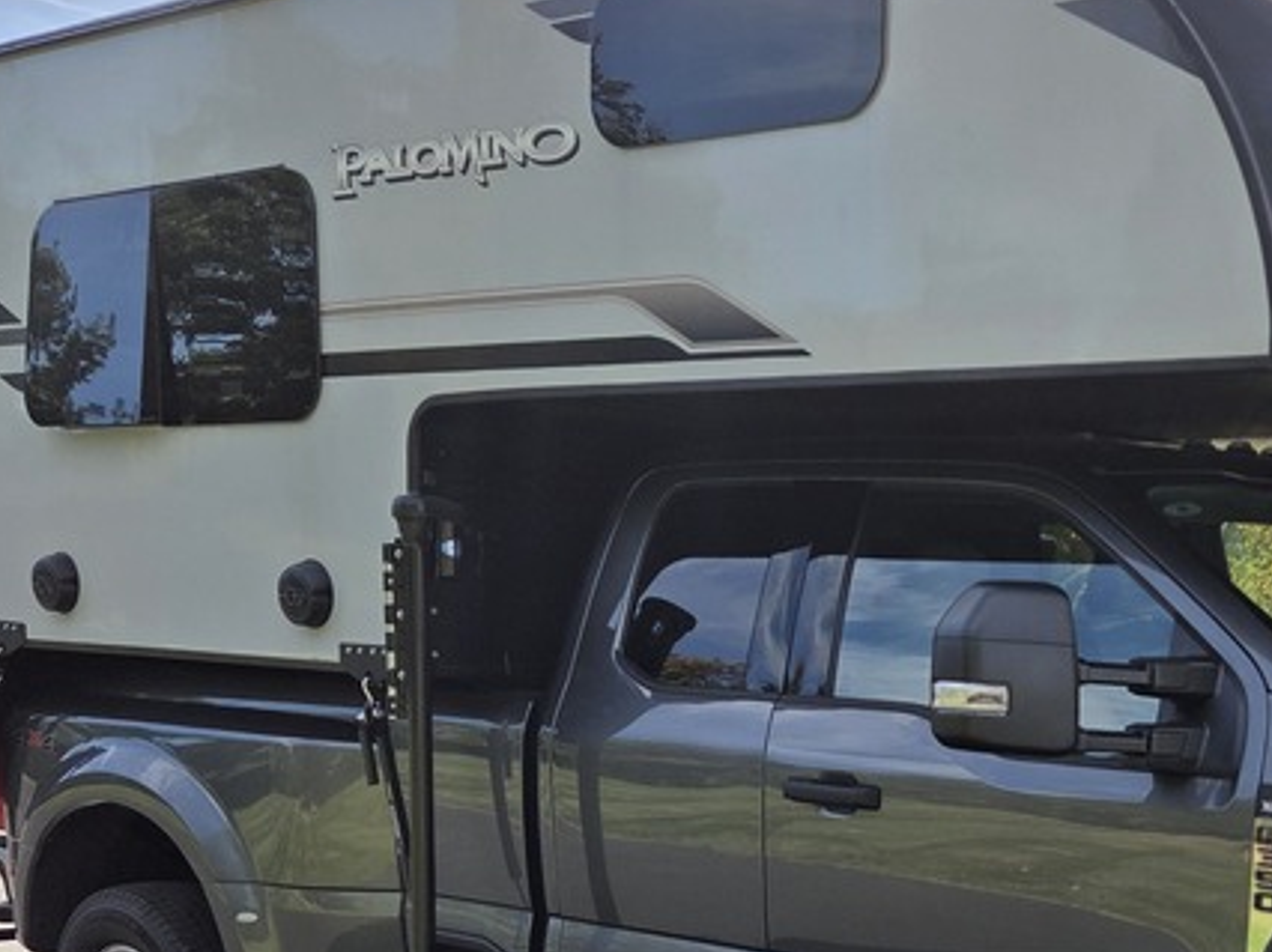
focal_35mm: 54
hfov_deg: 34.6
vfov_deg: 25.8
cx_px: 997
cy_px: 934
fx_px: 1983
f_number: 1.8
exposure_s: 1/3988
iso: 80
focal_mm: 5.4
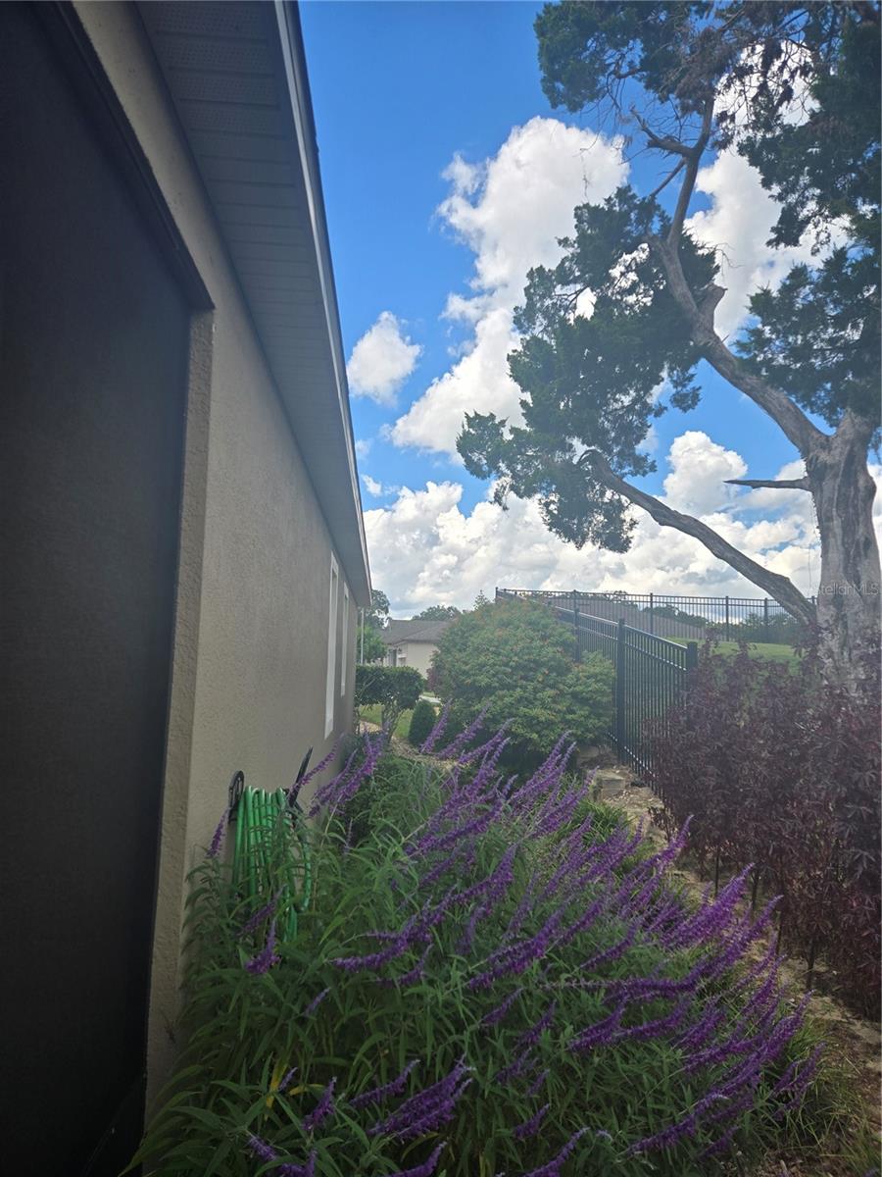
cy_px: 588
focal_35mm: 23
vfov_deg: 73.9
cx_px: 441
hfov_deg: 58.9
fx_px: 781
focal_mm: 5.4
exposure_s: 1/1376
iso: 25
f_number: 1.8
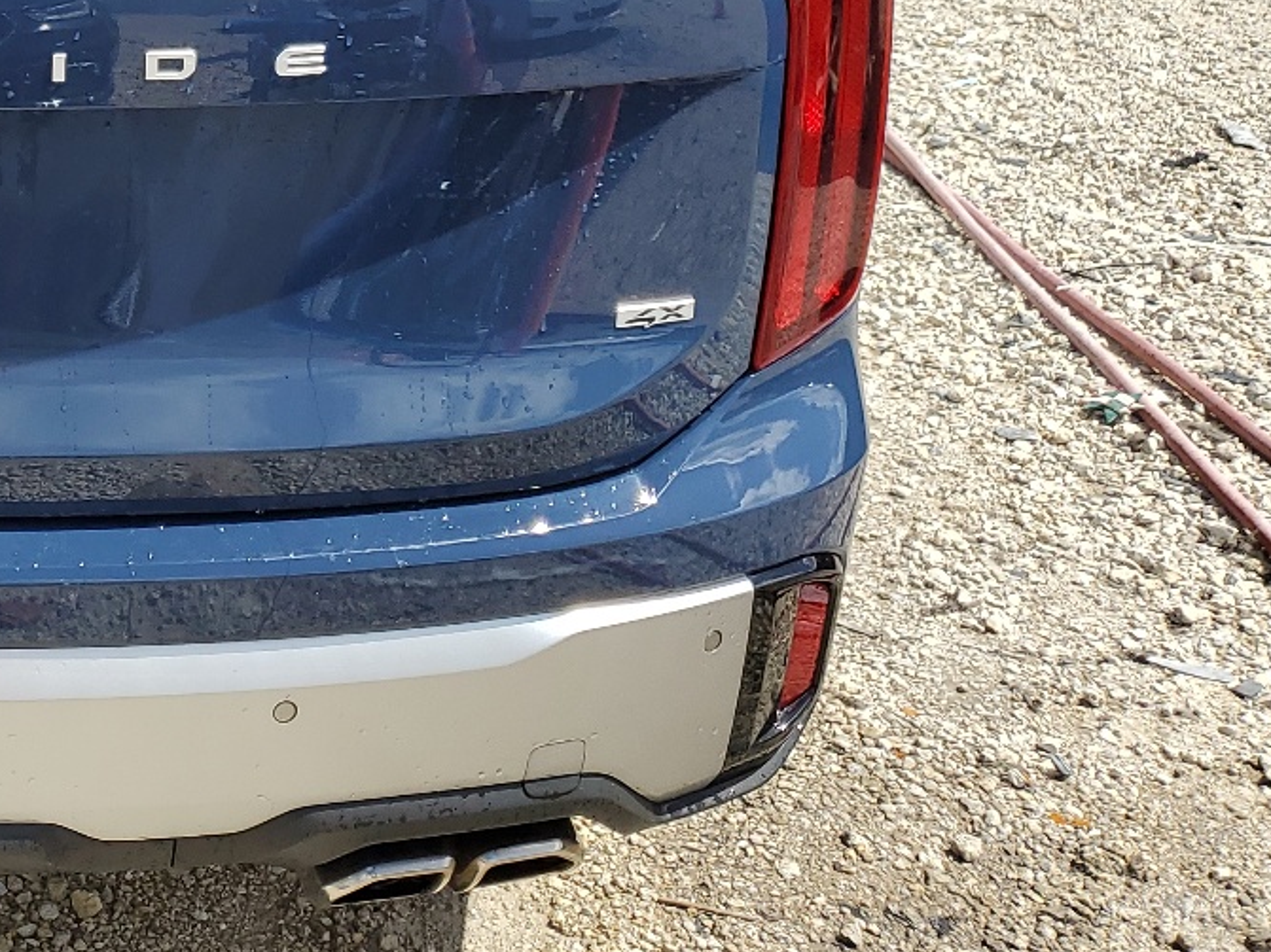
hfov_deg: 27.9
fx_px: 2276
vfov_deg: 22.7
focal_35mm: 62
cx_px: -195
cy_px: 8
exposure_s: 1/2500
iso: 50
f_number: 1.5
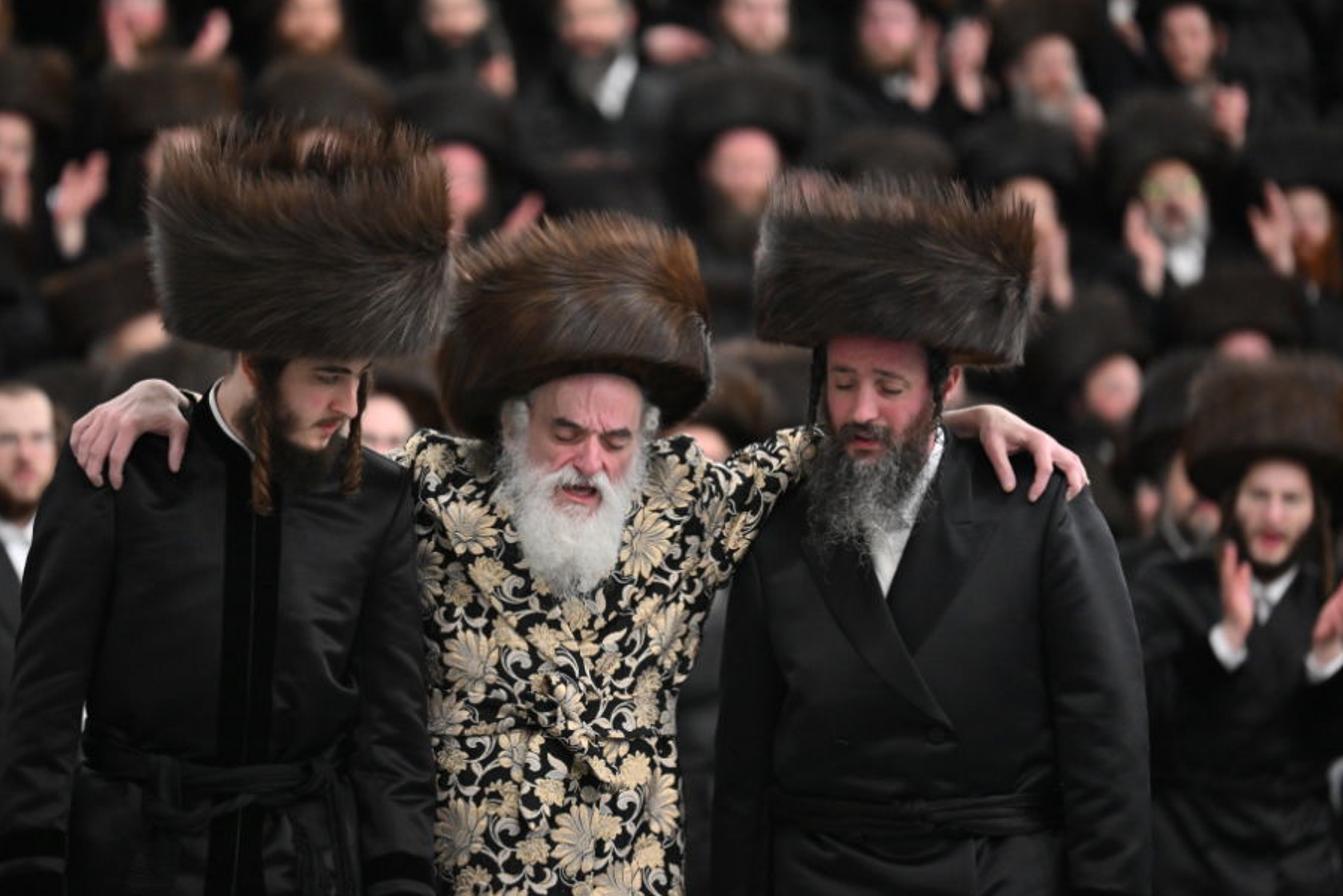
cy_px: 432
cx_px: 585
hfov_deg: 9.0
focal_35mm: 228
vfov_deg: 6.0
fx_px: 8506
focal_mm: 200
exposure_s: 1/320
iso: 1600
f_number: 2.8
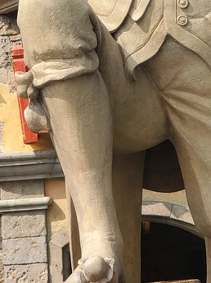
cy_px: 4
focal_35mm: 163
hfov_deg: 9.1
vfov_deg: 12.0
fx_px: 1327
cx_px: 192
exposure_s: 1/631
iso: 50
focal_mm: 6
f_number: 2.4
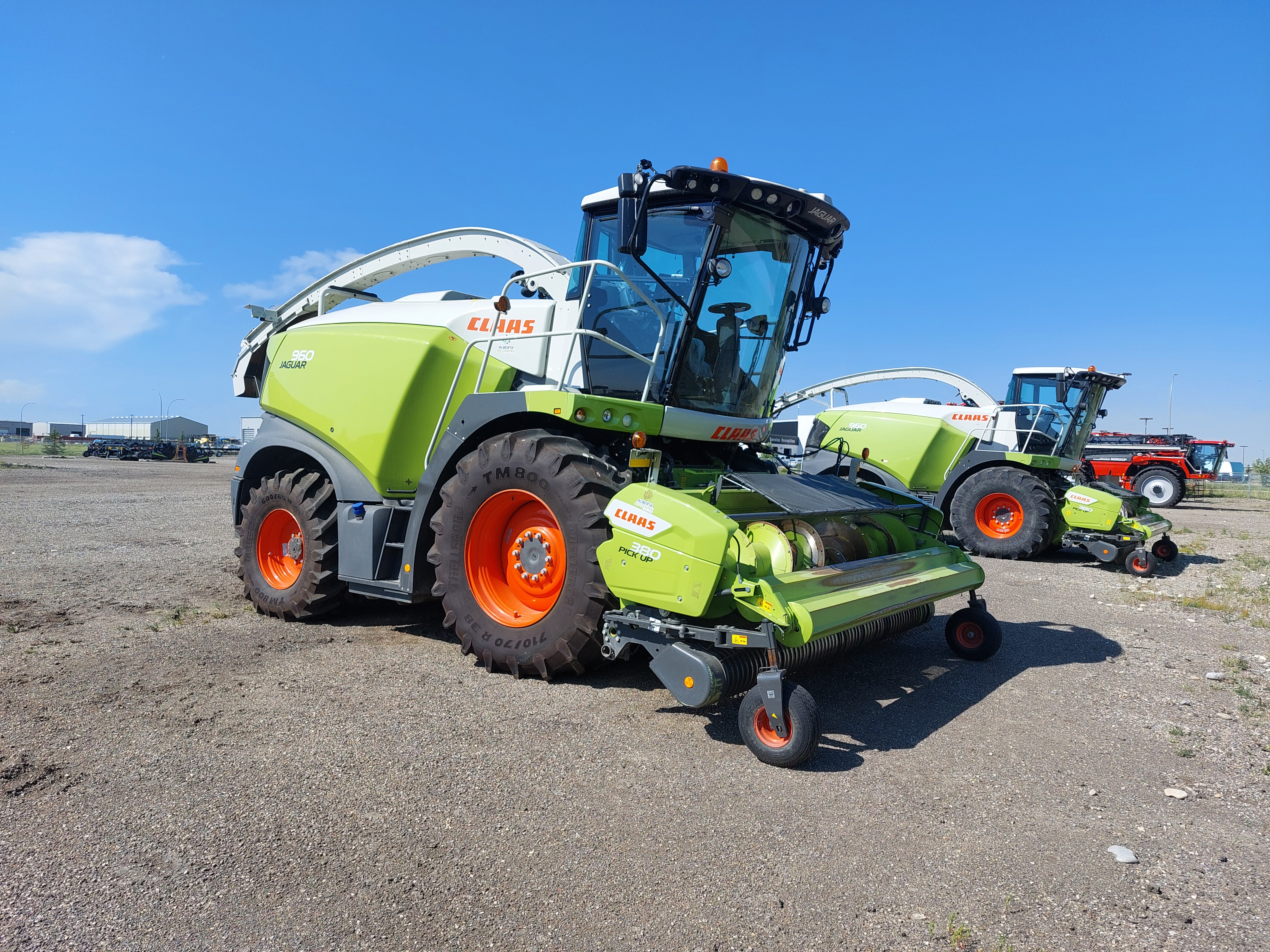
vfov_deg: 56.8
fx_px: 881
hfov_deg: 71.6
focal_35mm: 24
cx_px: 635
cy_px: 476
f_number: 1.8
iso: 25
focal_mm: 5.23
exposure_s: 1/1202
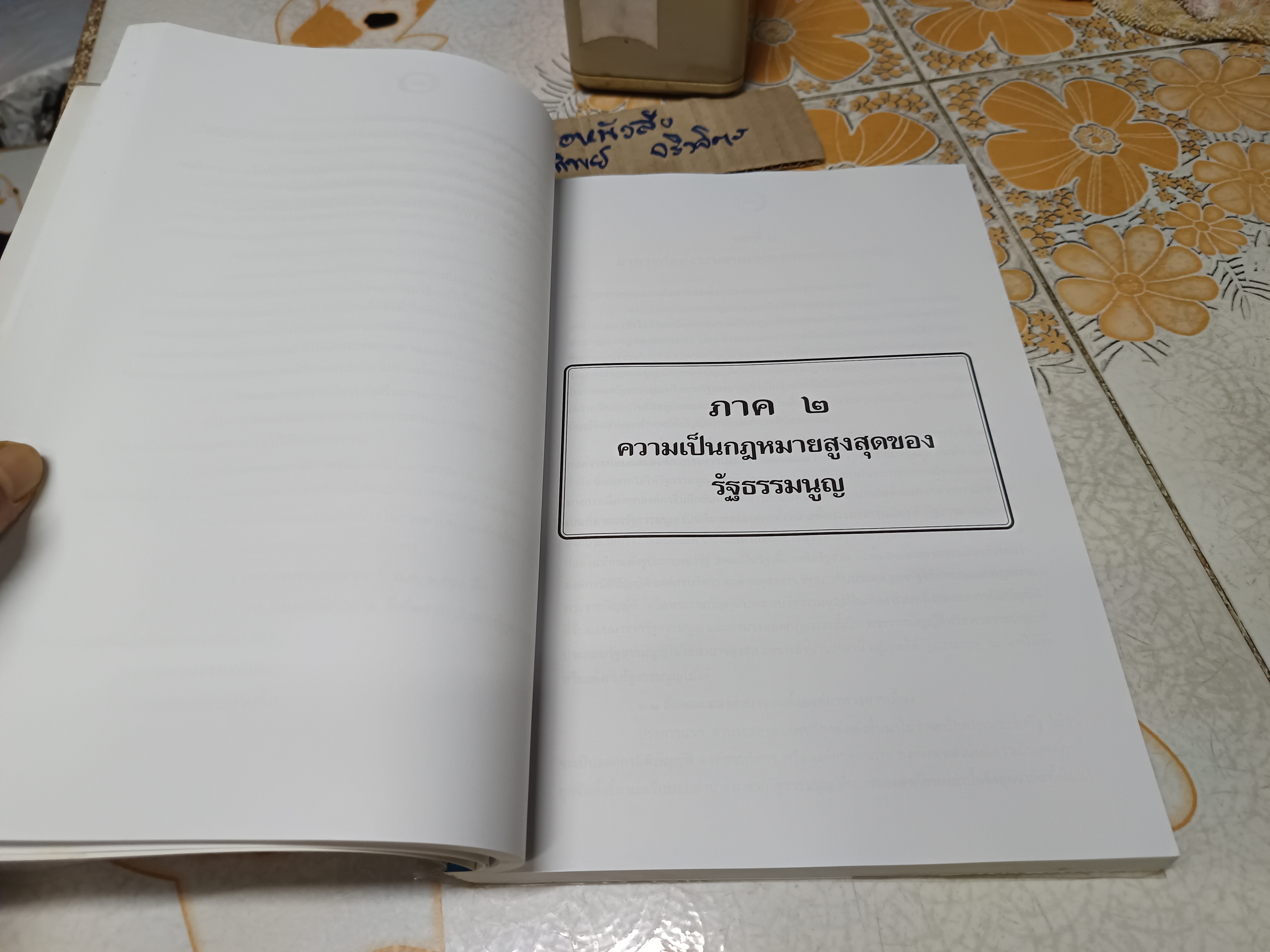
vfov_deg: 56.8
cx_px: 635
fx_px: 881
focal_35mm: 24
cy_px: 476
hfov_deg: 71.6
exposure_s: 1/50
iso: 914
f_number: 1.7
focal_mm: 5.31
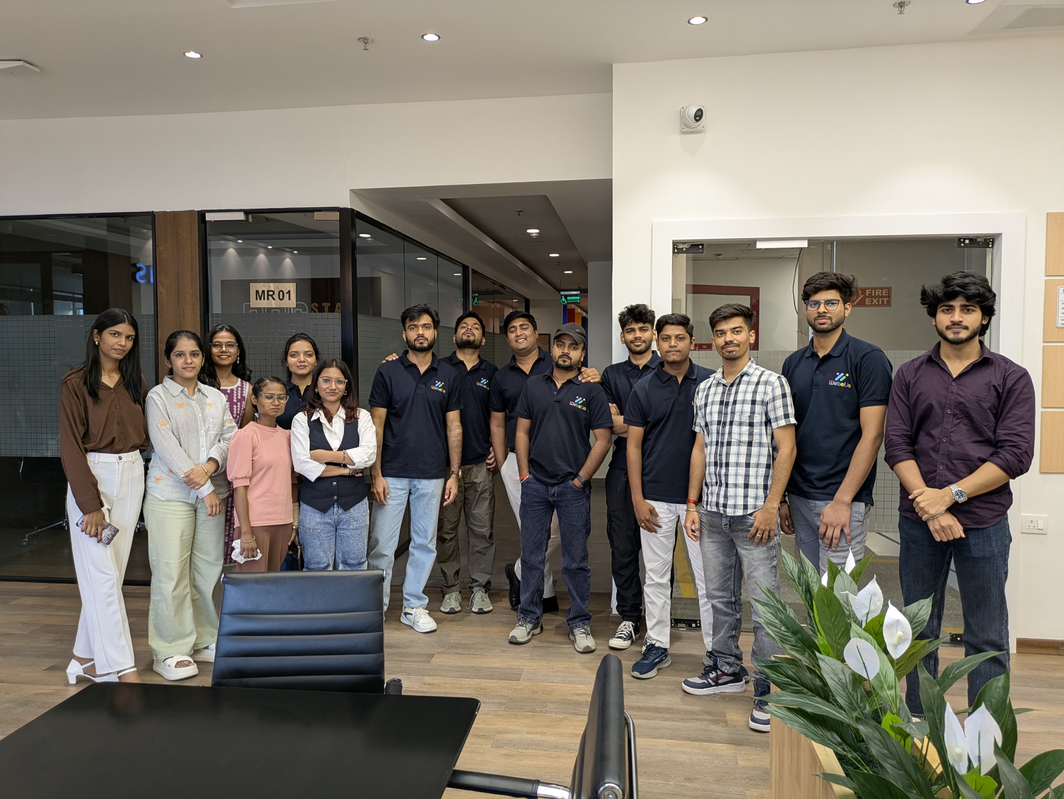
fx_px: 769
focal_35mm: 25
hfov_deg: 69.4
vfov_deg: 54.9
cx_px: 532
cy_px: 400
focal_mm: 5.43
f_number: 1.89
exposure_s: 1/33.3
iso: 55
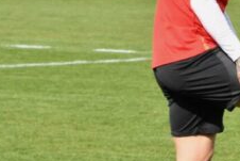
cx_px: 242
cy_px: 41
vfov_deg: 2.8
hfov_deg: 4.2
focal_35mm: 485
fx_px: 3235
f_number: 13
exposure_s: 1/640
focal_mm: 116
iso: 500
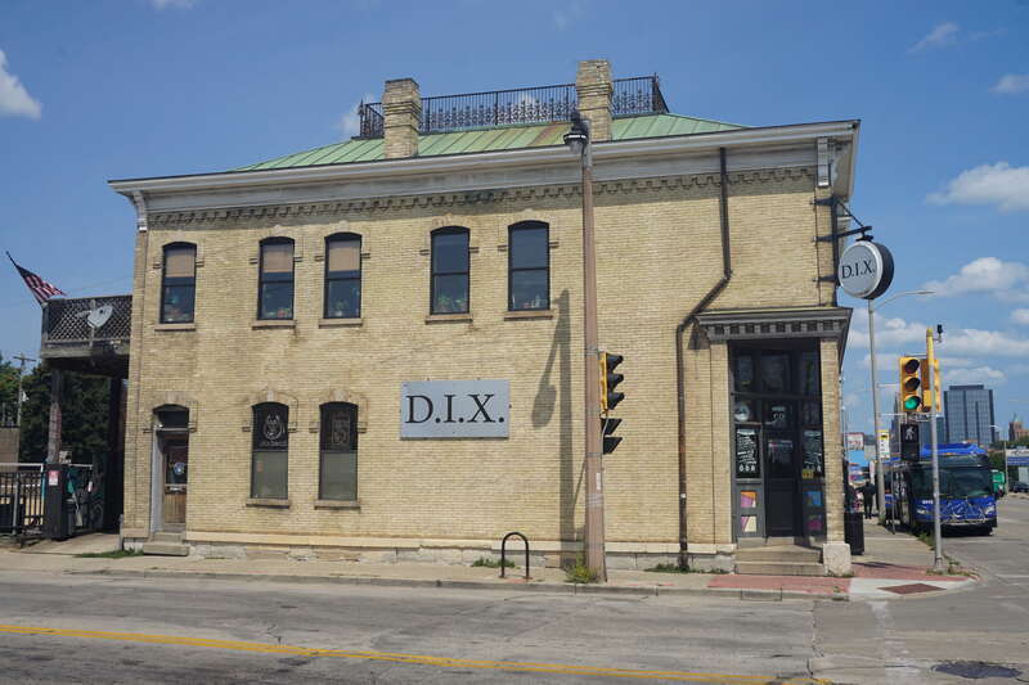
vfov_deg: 35.5
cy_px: 342
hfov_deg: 51.3
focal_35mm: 38
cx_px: 514
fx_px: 1072
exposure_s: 1/200
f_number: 11
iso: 100
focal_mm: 25
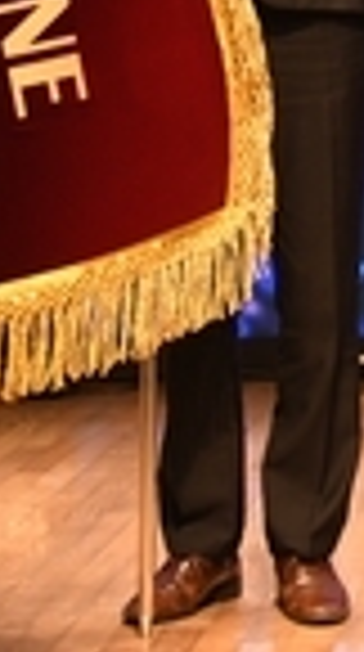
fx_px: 3226
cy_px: -263
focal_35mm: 187
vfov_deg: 11.2
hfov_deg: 6.4
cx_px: 575
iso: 800
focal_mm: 38
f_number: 2.8
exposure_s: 1/160
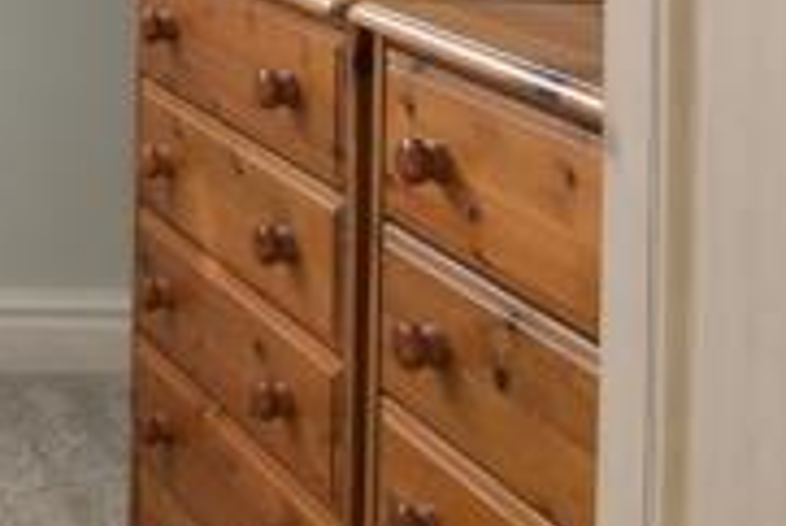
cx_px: -677
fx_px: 1857
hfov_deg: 18.2
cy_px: -324
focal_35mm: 85
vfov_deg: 14.7
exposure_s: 1/3
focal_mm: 10
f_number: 8
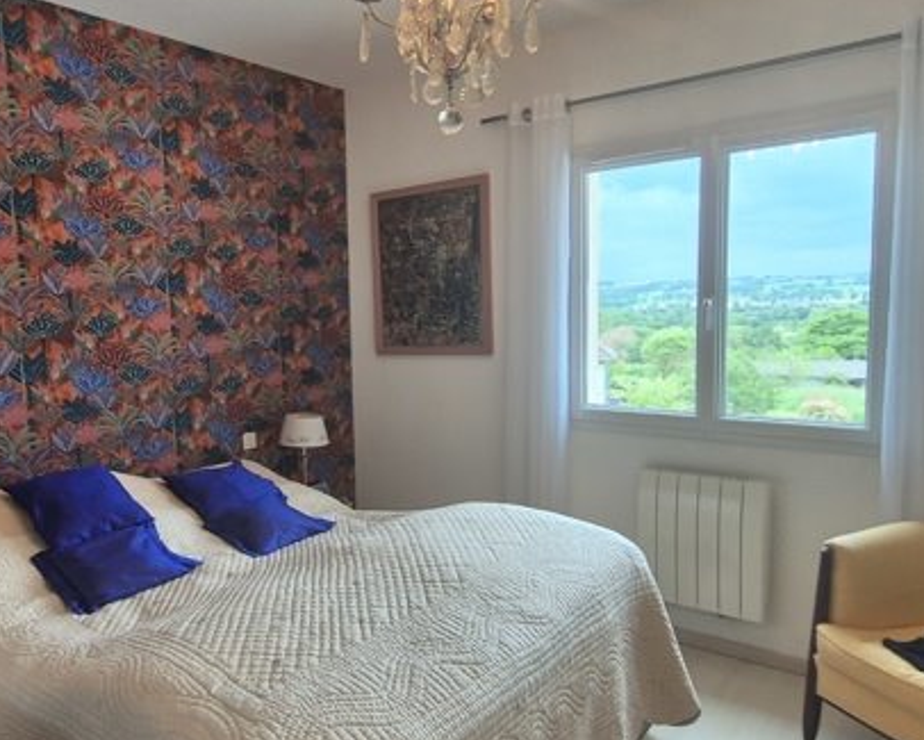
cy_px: 376
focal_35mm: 25
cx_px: 319
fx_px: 684
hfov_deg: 66.5
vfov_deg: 56.8
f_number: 2.2
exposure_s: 1/50
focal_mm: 2.2
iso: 100
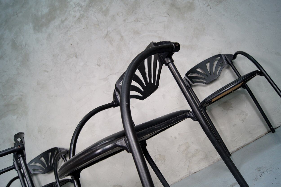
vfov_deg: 47.9
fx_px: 211
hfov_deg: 67.4
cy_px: 94
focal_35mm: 27
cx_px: 140
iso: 400
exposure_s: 1/30
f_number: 5.6
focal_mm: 18
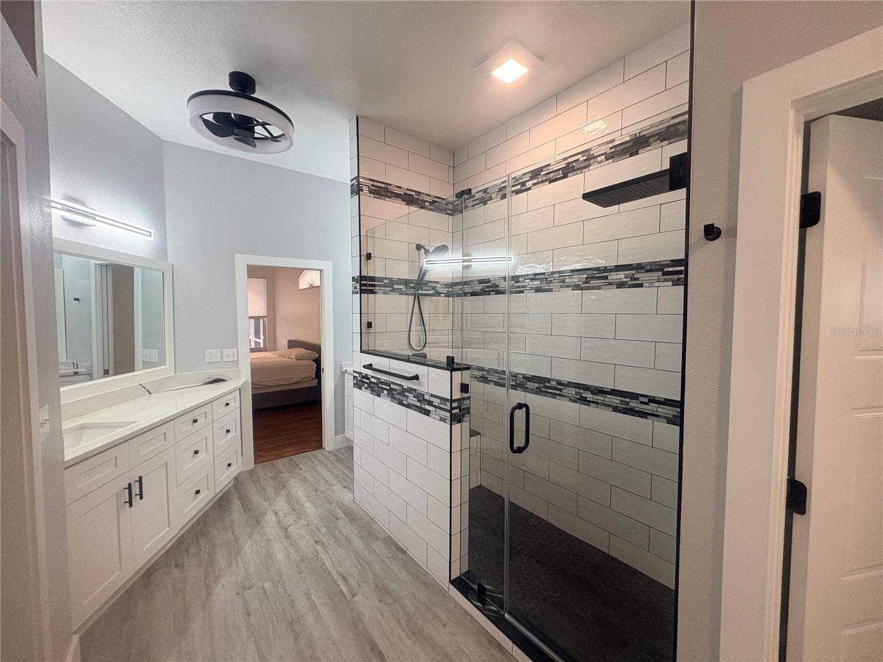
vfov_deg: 85.7
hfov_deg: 102.1
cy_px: 331
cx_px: 442
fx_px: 357
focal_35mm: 14
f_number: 2.2
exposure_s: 1/120
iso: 200
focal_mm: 2.22
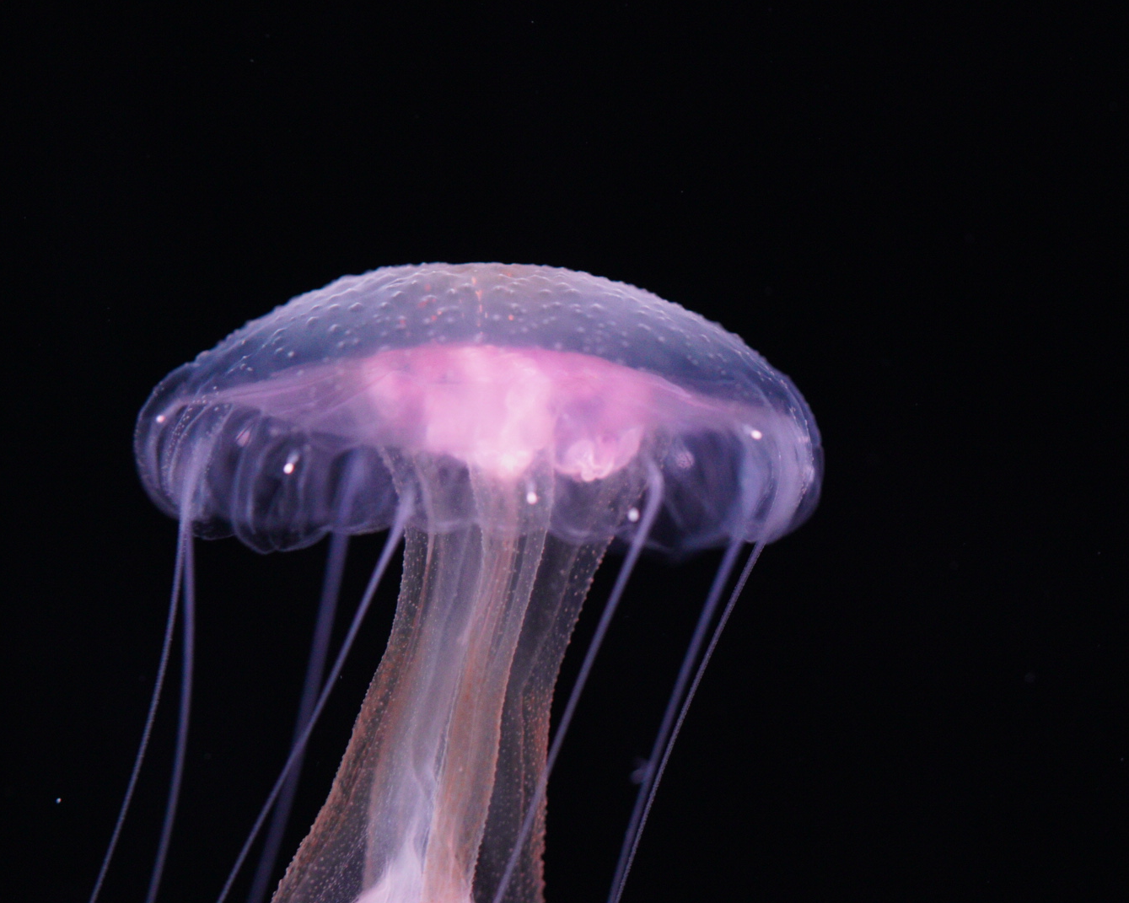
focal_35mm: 153
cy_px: 451
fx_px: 5112
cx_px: 498
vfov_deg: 10.1
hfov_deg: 12.6
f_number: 4
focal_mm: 90
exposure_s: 1/60
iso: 3200
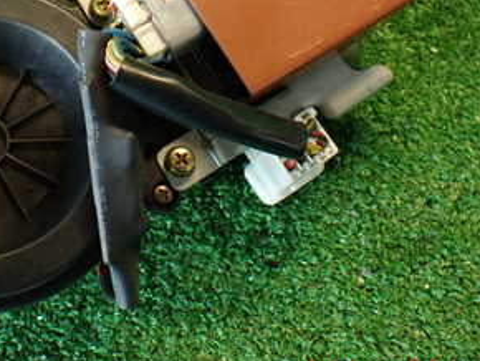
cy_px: 25
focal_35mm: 62
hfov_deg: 31.1
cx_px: 185
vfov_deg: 23.0
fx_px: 860
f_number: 2.3
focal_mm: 5.4
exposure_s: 1/30
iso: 200
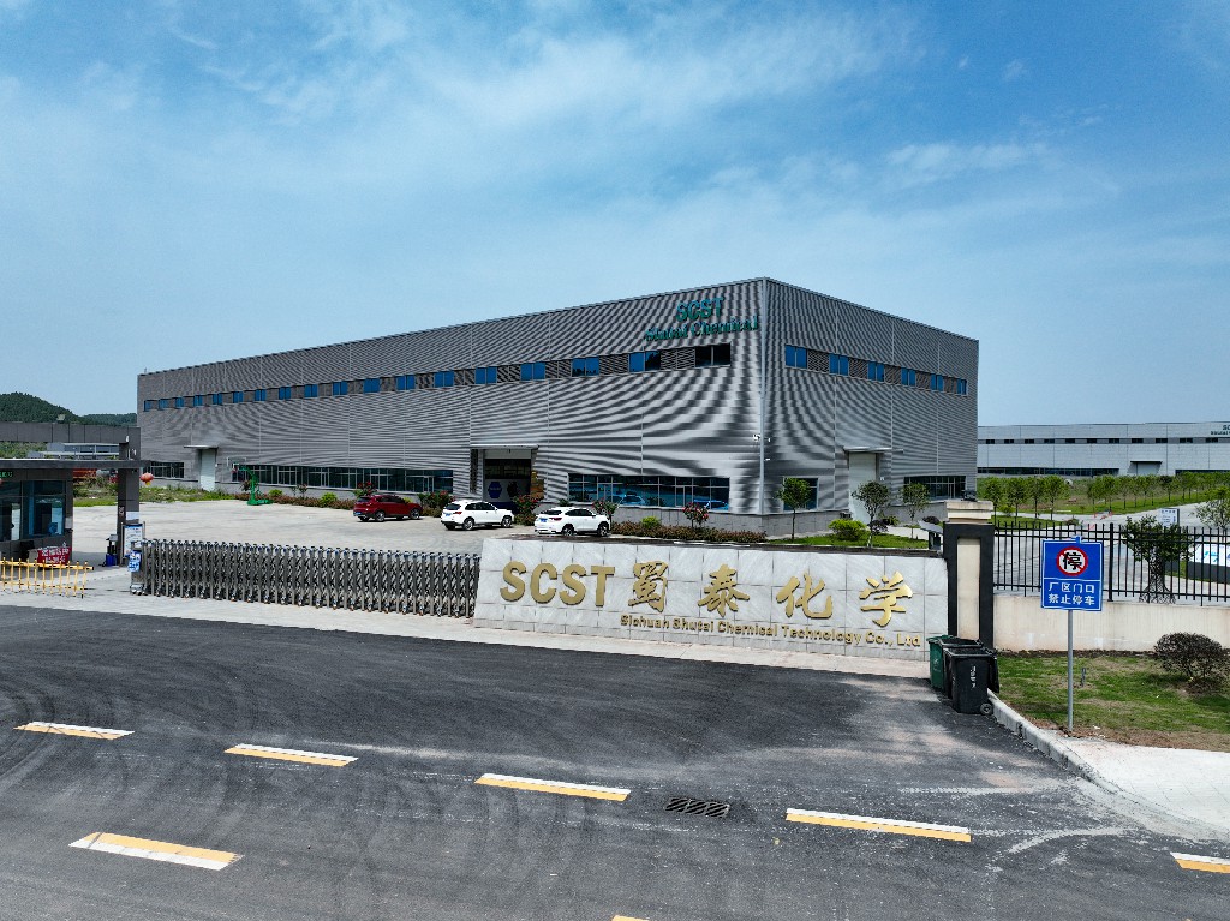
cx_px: 615
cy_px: 460
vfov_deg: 56.8
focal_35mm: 24
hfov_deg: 71.6
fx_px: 852
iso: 100
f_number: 2.8
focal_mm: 12.29
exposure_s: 1/2000
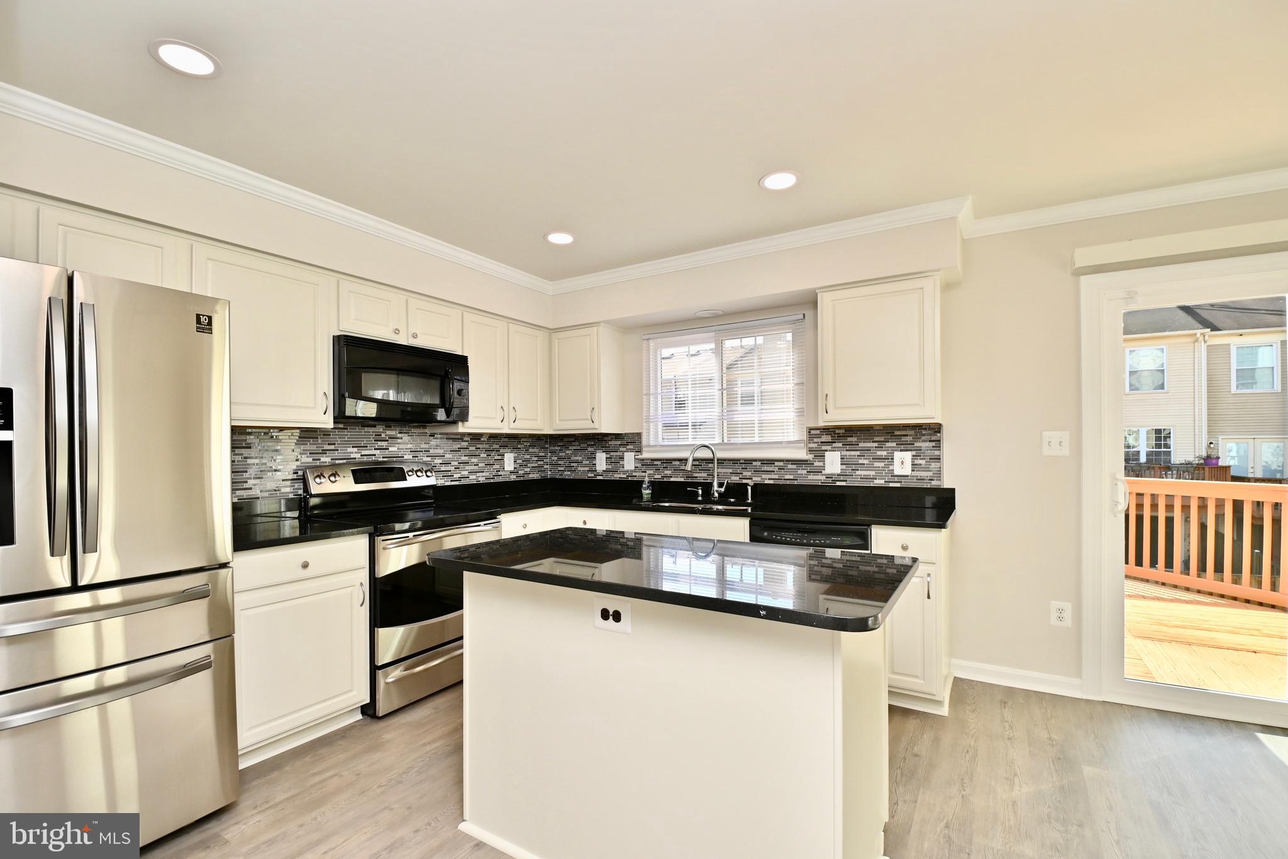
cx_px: 644
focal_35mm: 15
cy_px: 430
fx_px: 537
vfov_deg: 77.3
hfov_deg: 100.4
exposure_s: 1/125
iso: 200
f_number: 7.1
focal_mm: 10
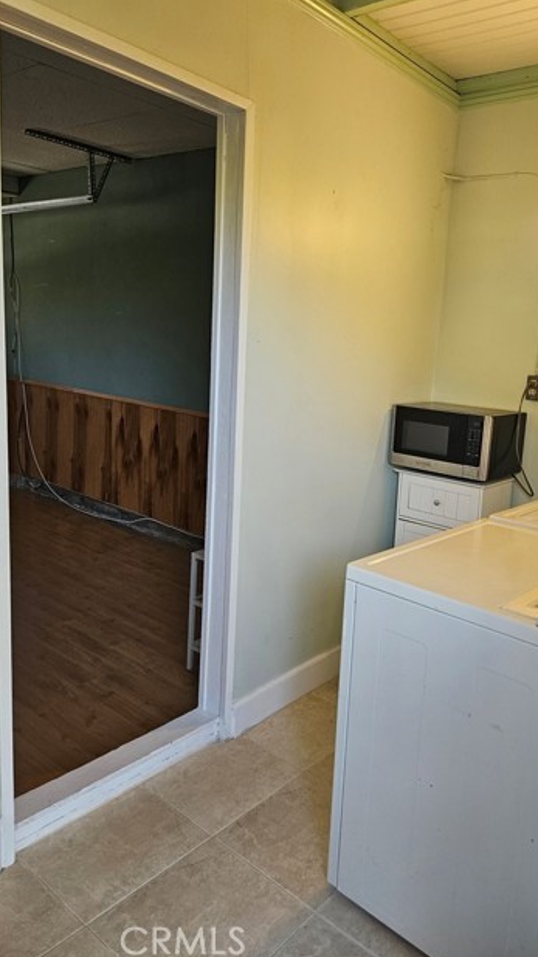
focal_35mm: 26
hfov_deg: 43.9
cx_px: 349
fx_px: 659
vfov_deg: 71.9
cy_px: 467
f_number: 1.8
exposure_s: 1/120
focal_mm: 5.4
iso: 160
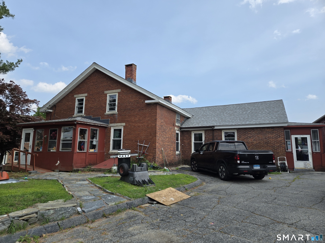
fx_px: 216
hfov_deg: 73.9
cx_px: 162
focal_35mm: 23
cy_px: 122
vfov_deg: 58.9
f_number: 1.8
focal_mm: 5.4
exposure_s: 1/2921
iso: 40
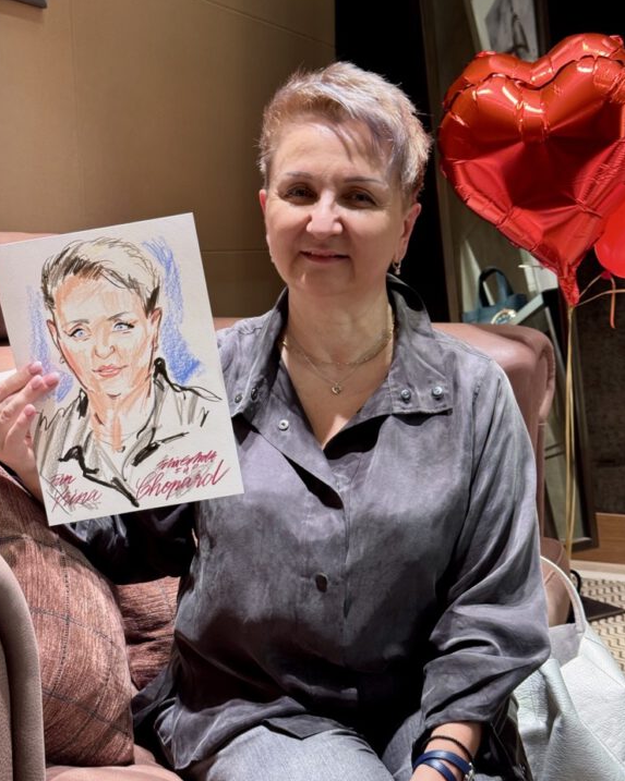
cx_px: 309
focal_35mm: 51
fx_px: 1180
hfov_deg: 29.7
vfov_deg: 36.6
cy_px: 422
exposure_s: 1/50
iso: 80
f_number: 1.78
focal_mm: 6.76
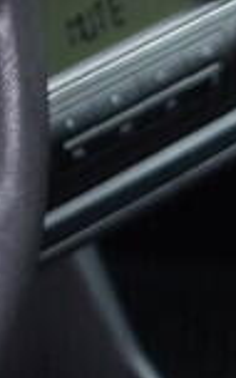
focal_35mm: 248
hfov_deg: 5.2
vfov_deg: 8.5
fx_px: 2552
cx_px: -219
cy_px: 126
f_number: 2.8
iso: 320
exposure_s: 1/40
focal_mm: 24
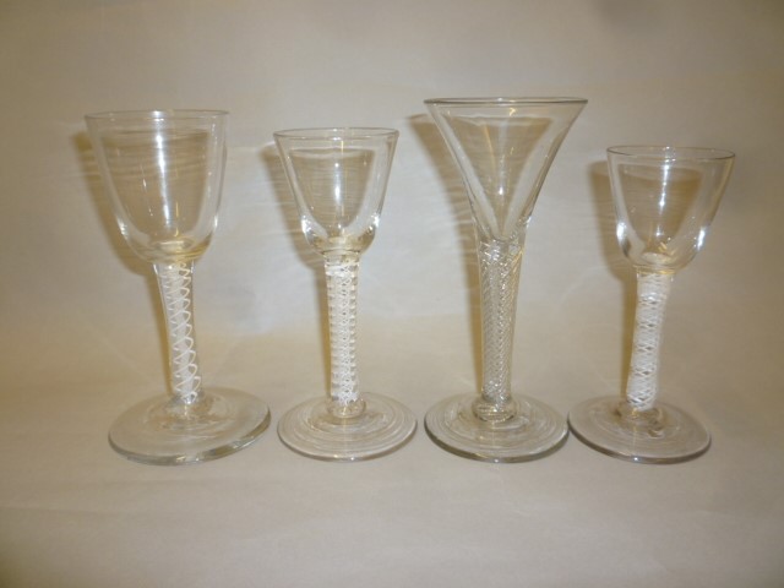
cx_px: 392
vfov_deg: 48.2
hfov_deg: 61.7
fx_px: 657
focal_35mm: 29
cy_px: 294
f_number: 3.3
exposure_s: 1/30
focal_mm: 5.2
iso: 100
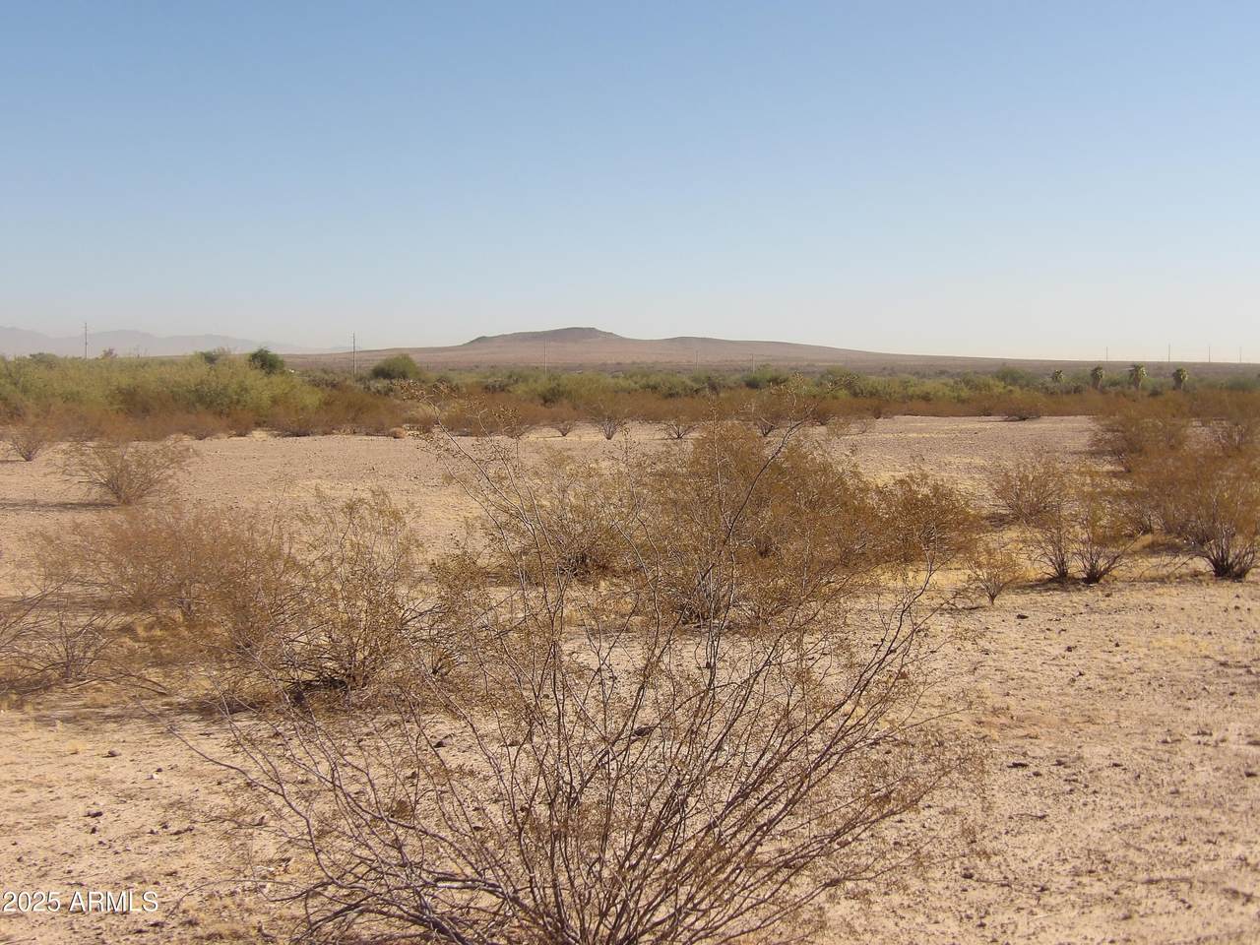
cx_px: 630
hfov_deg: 41.2
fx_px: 1674
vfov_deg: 31.5
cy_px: 472
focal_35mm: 46
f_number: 3.8
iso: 100
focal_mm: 8.2
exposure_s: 1/741
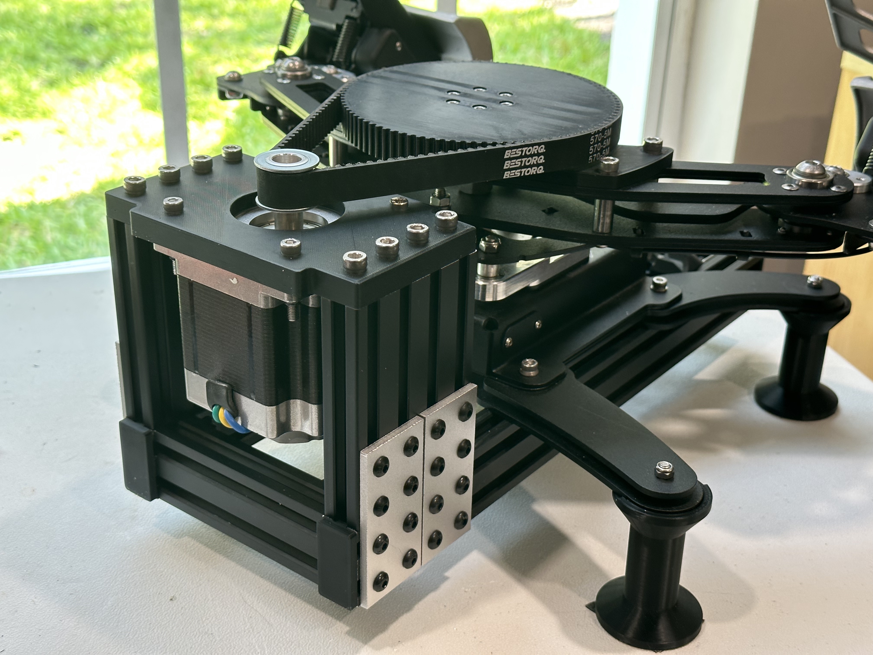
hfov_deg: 39.7
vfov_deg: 30.3
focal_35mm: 48
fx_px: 1211
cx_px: 436
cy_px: 328
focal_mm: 6.86
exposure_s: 1/60
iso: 160
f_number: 1.78
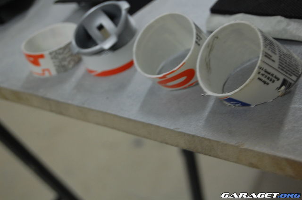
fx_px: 653
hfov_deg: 26.0
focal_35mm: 78
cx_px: 151
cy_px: 100
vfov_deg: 17.4
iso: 800
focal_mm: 52
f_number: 5.6
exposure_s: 1/13
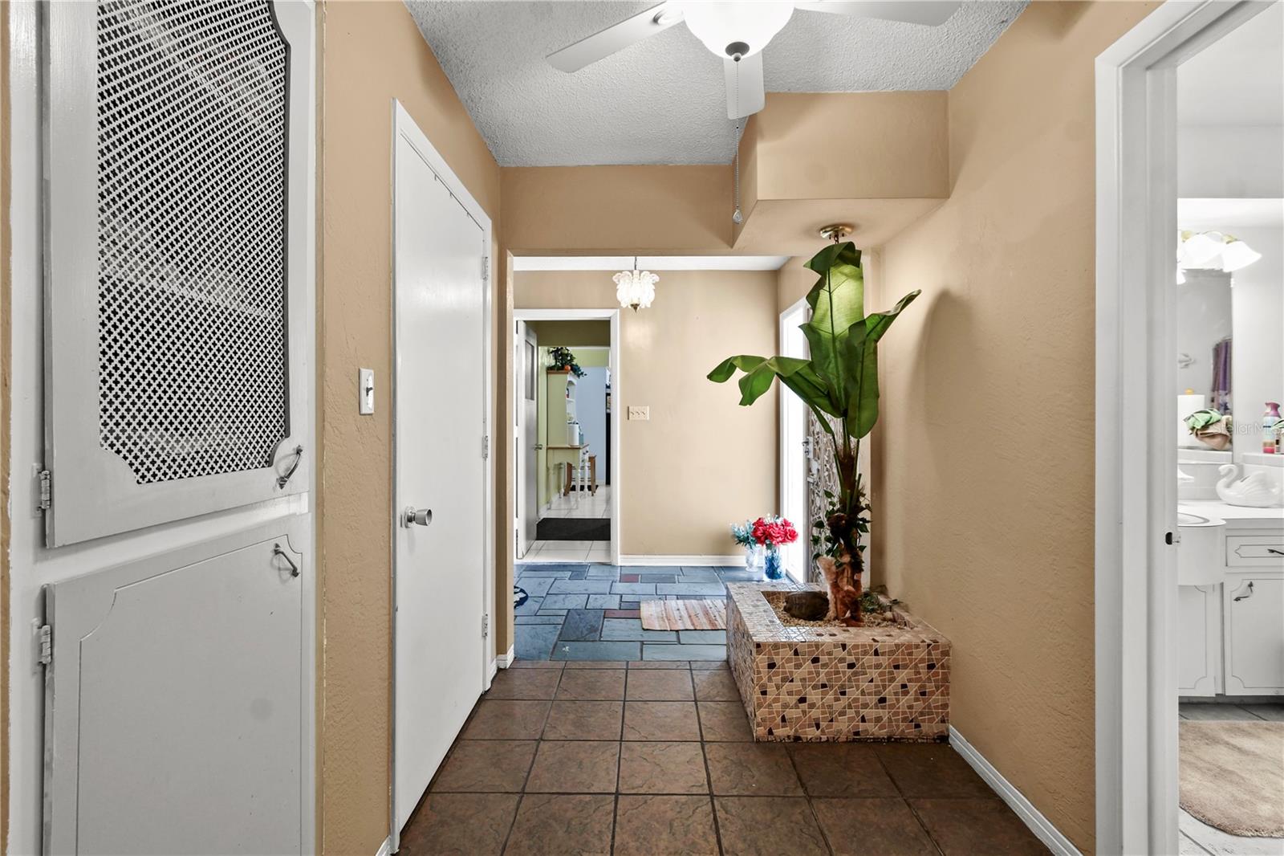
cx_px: 642
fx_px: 535
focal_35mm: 15
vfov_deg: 77.3
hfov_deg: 100.4
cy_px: 428
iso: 100
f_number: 7.1
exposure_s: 1/3
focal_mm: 10
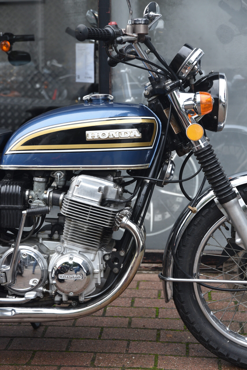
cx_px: 124
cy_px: 185
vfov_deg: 28.8
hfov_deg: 19.5
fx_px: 720
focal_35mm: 70
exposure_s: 1/100
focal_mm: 70
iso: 1000
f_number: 5
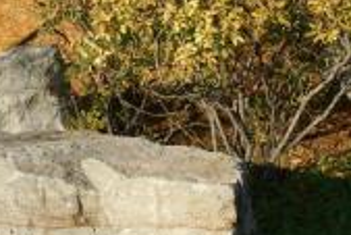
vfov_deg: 11.0
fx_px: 1212
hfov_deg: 16.4
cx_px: 71
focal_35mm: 124
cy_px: 8
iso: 100
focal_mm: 35
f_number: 9
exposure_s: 1/80
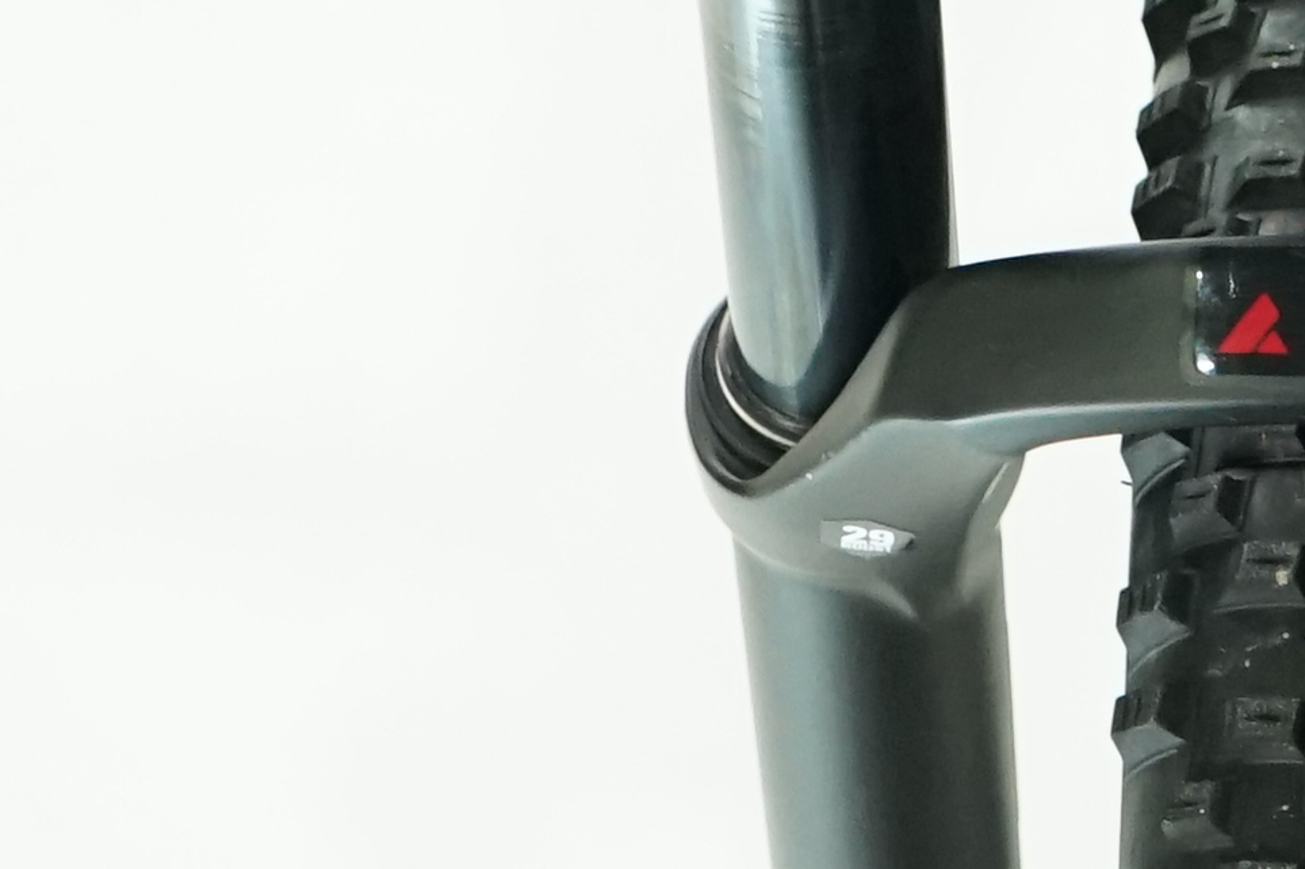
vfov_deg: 7.1
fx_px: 6993
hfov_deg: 10.6
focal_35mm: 193
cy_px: -192
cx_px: 1355
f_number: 5
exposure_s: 1/200
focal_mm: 31
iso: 2000
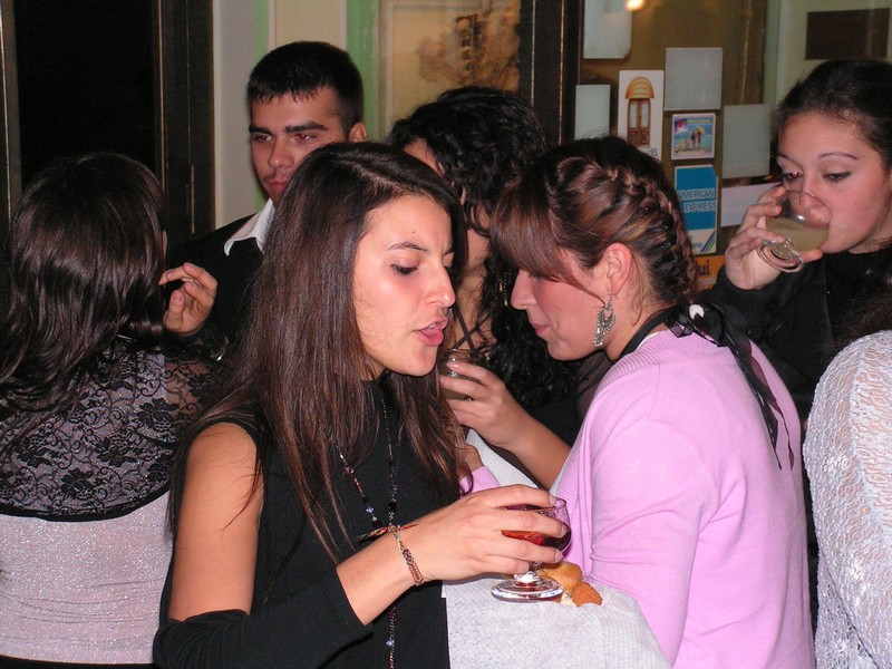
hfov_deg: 25.3
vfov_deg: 19.1
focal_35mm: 77
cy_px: 334
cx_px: 446
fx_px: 1984
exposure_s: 1/80
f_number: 3.3
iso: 200
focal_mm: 12.9
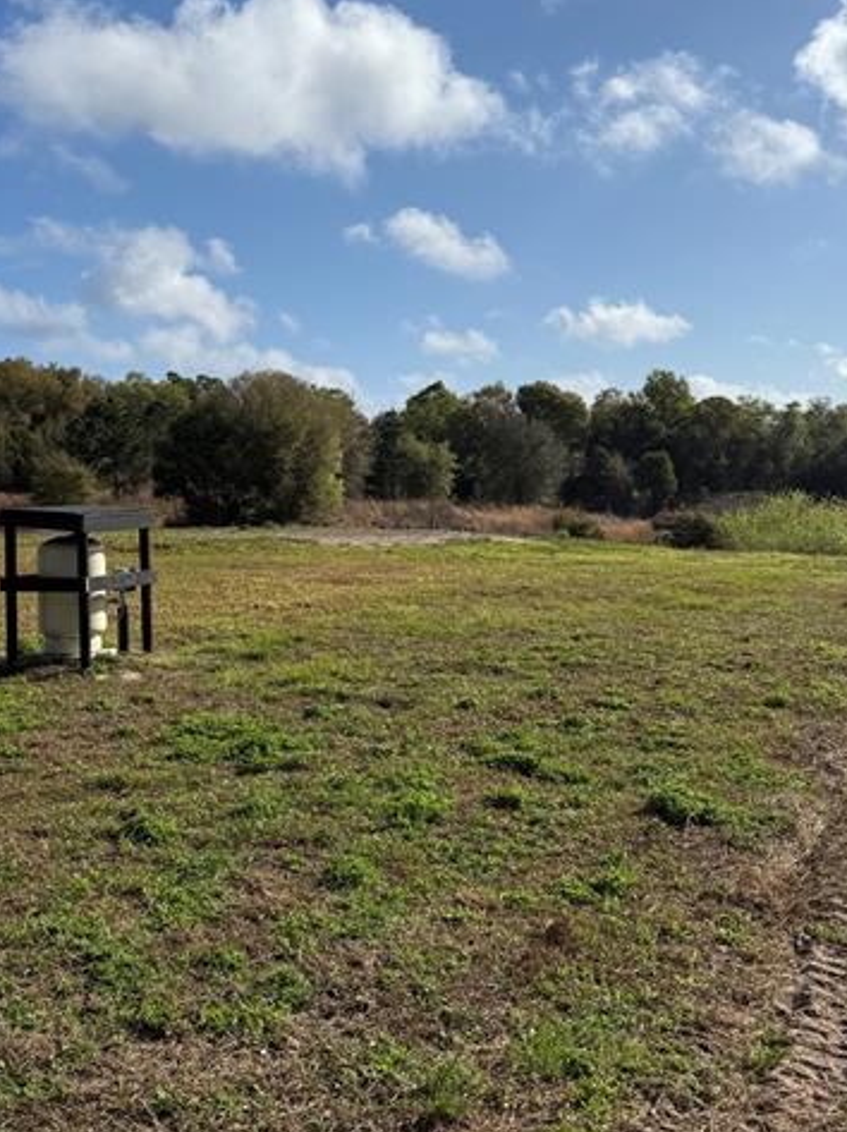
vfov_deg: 47.9
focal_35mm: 39
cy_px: 534
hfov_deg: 36.2
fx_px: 1274
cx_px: 254
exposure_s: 1/7353
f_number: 1.78
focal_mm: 6.76
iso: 80
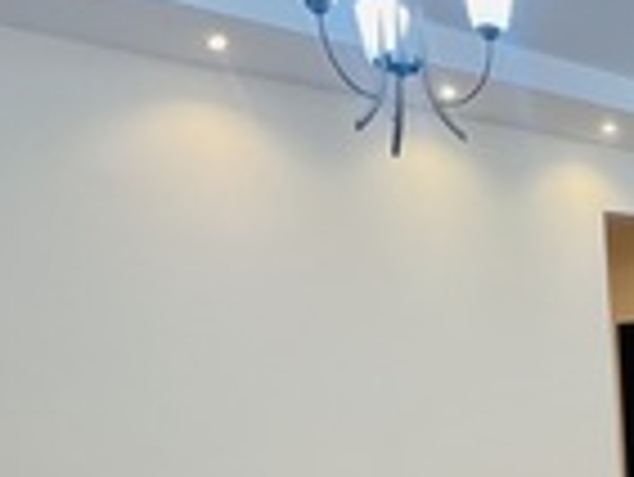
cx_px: 681
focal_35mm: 42
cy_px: 569
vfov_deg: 29.6
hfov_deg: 38.0
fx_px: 770
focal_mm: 1.57
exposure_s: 1/50
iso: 200
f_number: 1.8
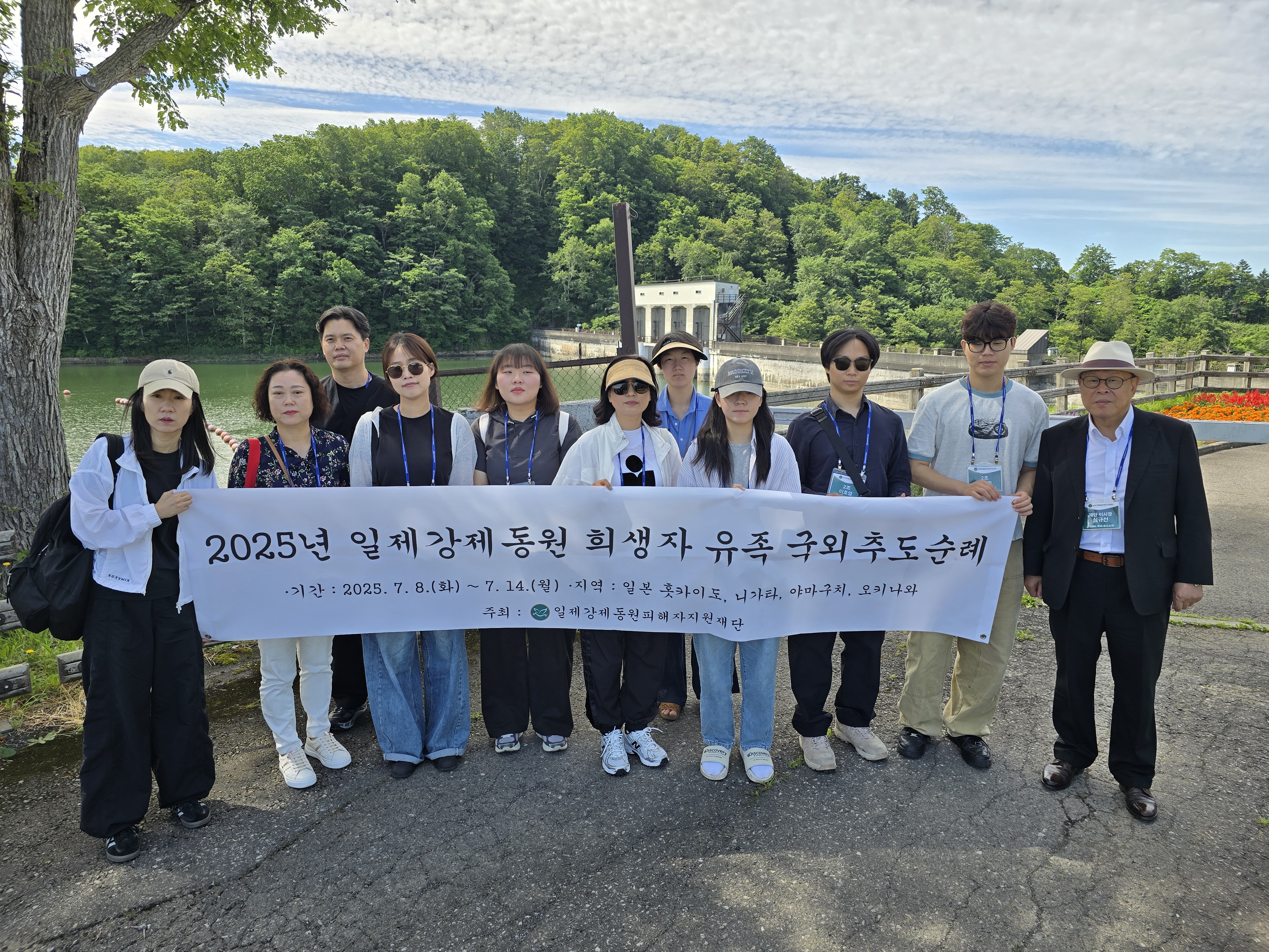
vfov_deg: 58.9
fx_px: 843
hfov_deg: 73.9
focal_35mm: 23
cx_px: 634
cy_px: 476
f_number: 1.7
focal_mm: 6.3
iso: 12
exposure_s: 1/544
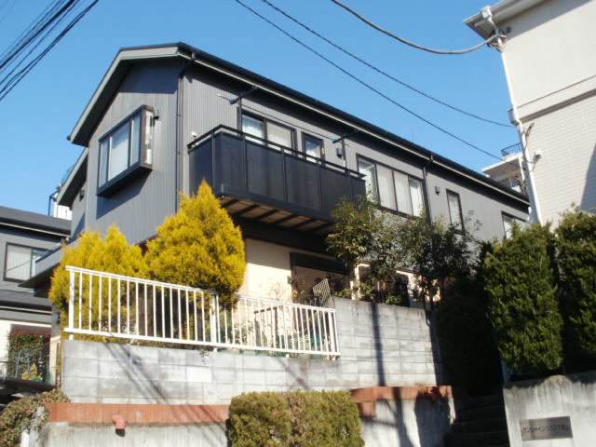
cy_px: 224
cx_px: 298
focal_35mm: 36
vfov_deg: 39.7
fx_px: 620
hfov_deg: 51.4
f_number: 5.6
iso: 100
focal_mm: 6.3
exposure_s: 1/320
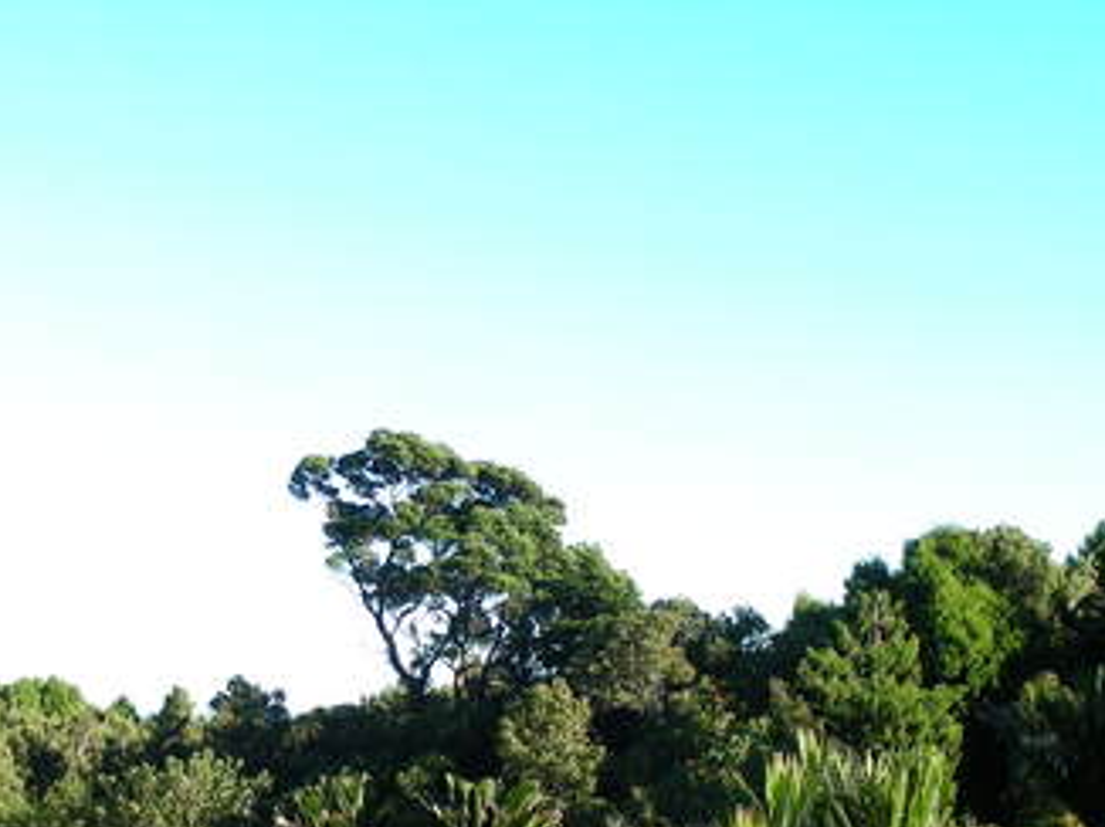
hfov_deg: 30.6
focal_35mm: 63
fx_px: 2010
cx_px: 420
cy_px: 629
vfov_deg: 23.0
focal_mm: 6.3
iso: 50
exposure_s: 1/120
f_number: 4
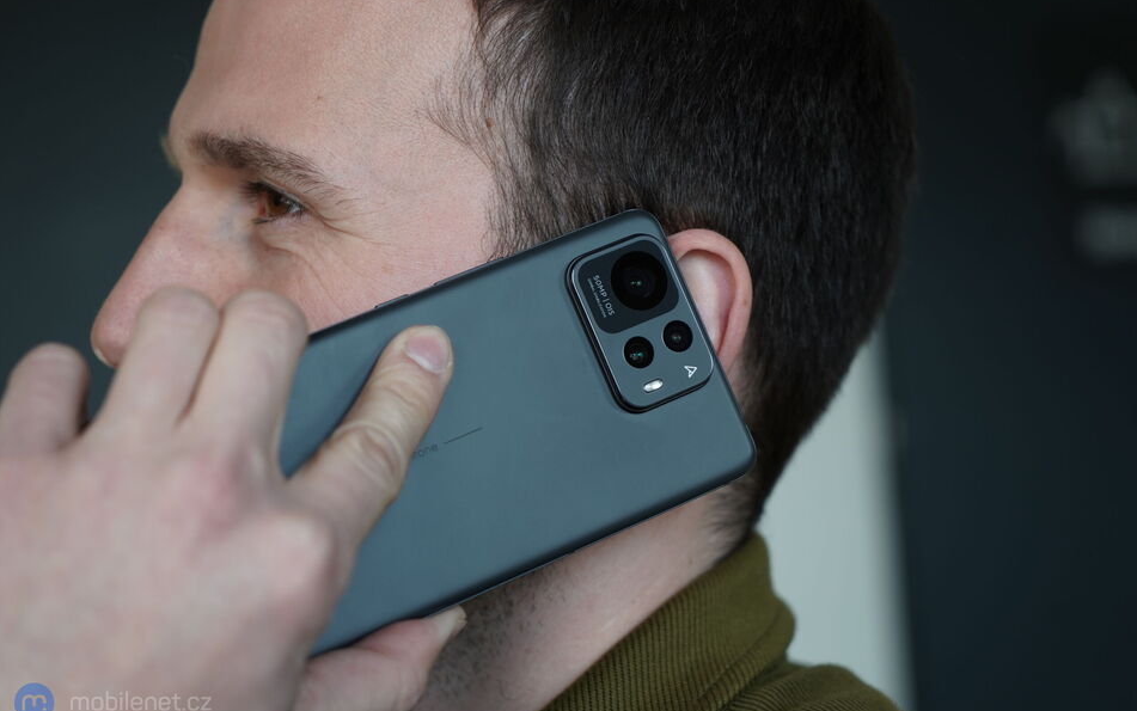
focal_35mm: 72
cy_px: 356
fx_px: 2232
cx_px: 573
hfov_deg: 28.6
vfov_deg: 18.1
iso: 400
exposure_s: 1/160
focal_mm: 70
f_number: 4
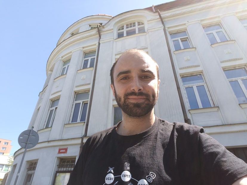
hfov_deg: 79.0
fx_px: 150
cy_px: 92
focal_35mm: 21
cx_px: 124
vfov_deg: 63.4
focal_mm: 3.23
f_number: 2.4
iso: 50
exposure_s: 1/192
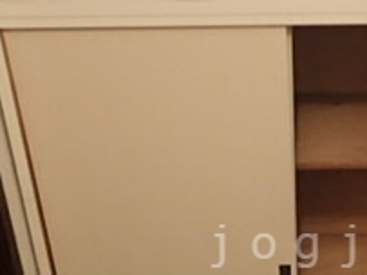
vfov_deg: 18.3
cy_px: 246
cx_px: 334
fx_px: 837
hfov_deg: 24.0
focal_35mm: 79
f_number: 2
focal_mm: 4.5
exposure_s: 1/30
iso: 640
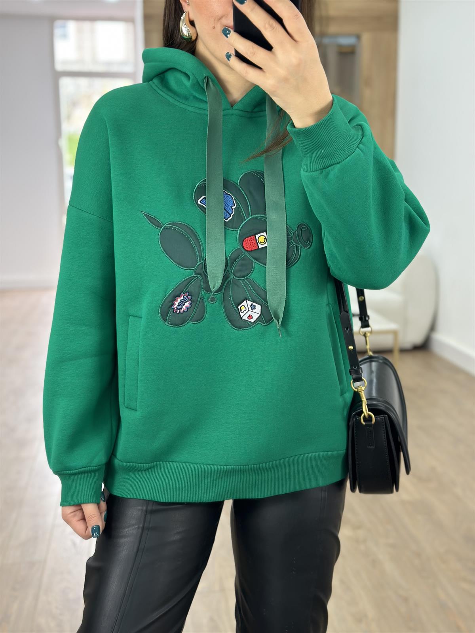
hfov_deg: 30.3
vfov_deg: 39.7
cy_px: 316
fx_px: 878
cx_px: 238
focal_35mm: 48
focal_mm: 6.86
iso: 80
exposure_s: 1/100
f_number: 1.78
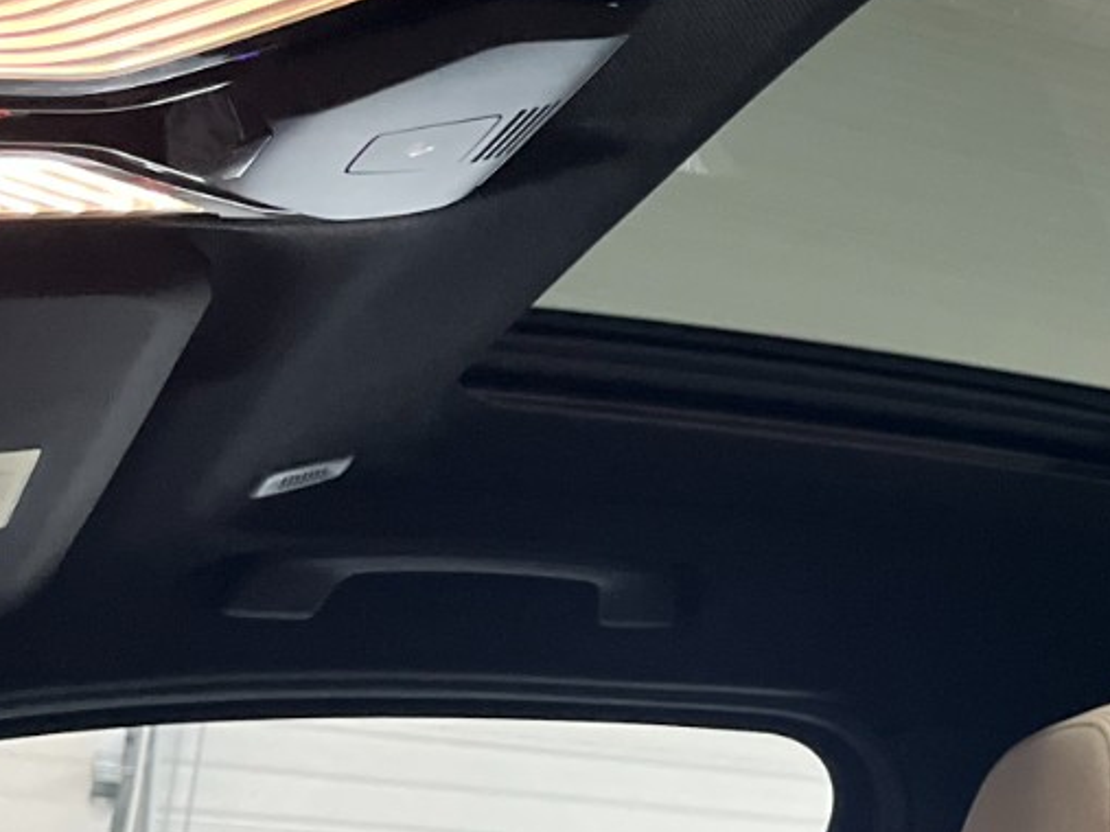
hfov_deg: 21.0
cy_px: 440
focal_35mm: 82
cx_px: 1557
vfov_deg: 18.0
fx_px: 2629
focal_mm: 5.1
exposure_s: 1/35
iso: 640
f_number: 1.6
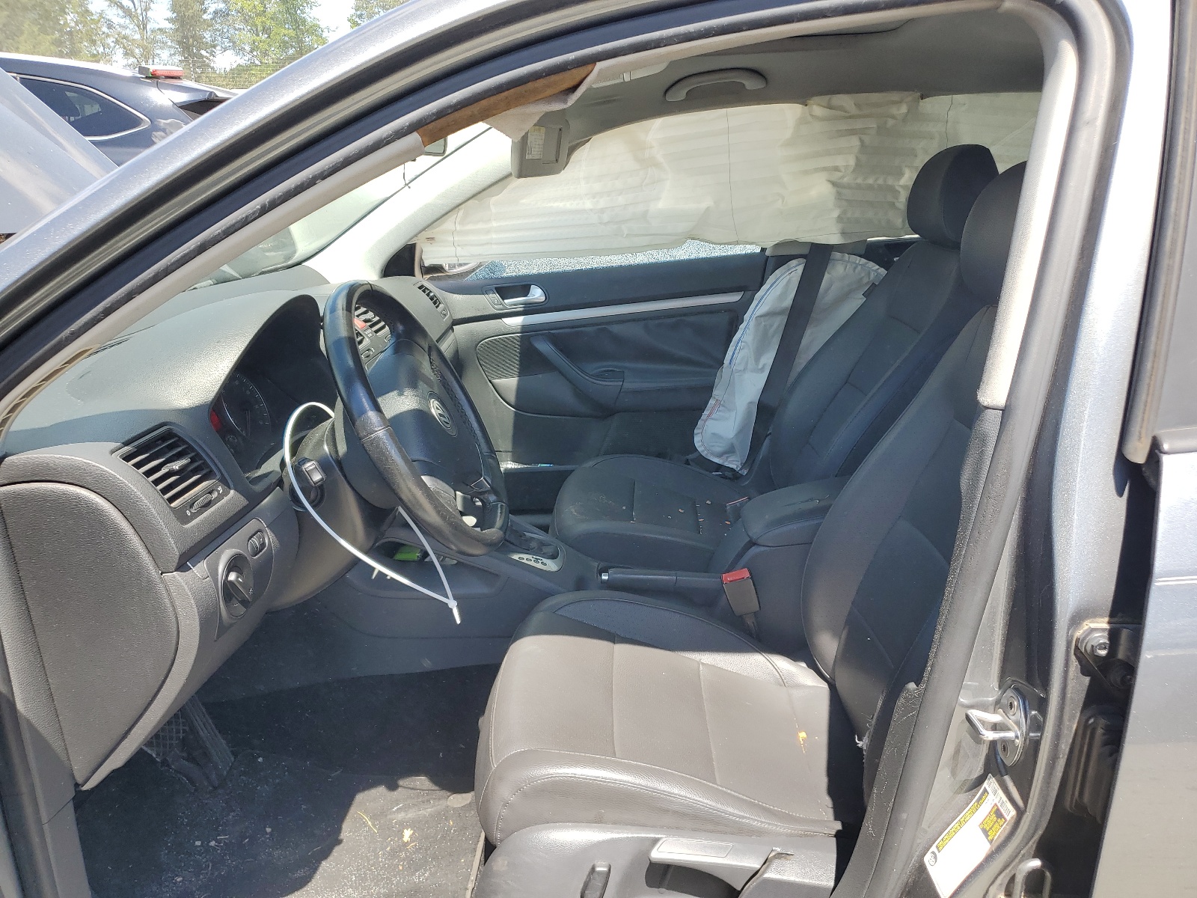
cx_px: 598
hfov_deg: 67.3
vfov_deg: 53.1
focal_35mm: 26
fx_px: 899
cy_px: 449
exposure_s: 1/714
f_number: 1.5
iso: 50
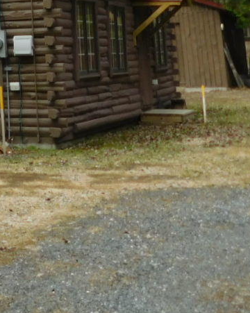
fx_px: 963
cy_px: -69
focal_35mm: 104
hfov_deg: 12.5
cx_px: -291
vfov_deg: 17.5
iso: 125
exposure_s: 1/250
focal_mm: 5.3
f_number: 3.2
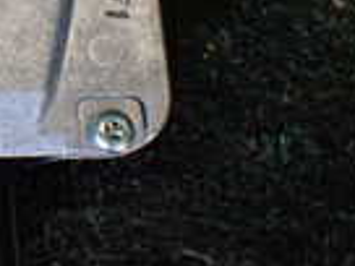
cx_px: -308
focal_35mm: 132
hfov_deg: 13.3
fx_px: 1354
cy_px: -146
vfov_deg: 10.8
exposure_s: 1/125
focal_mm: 5.4
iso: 800
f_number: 2.3
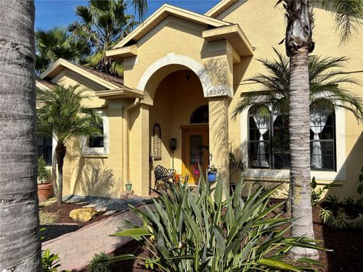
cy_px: 136
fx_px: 273
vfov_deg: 53.1
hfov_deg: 67.3
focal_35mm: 26
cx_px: 182
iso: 50
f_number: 1.6
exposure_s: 1/4255
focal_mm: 5.96
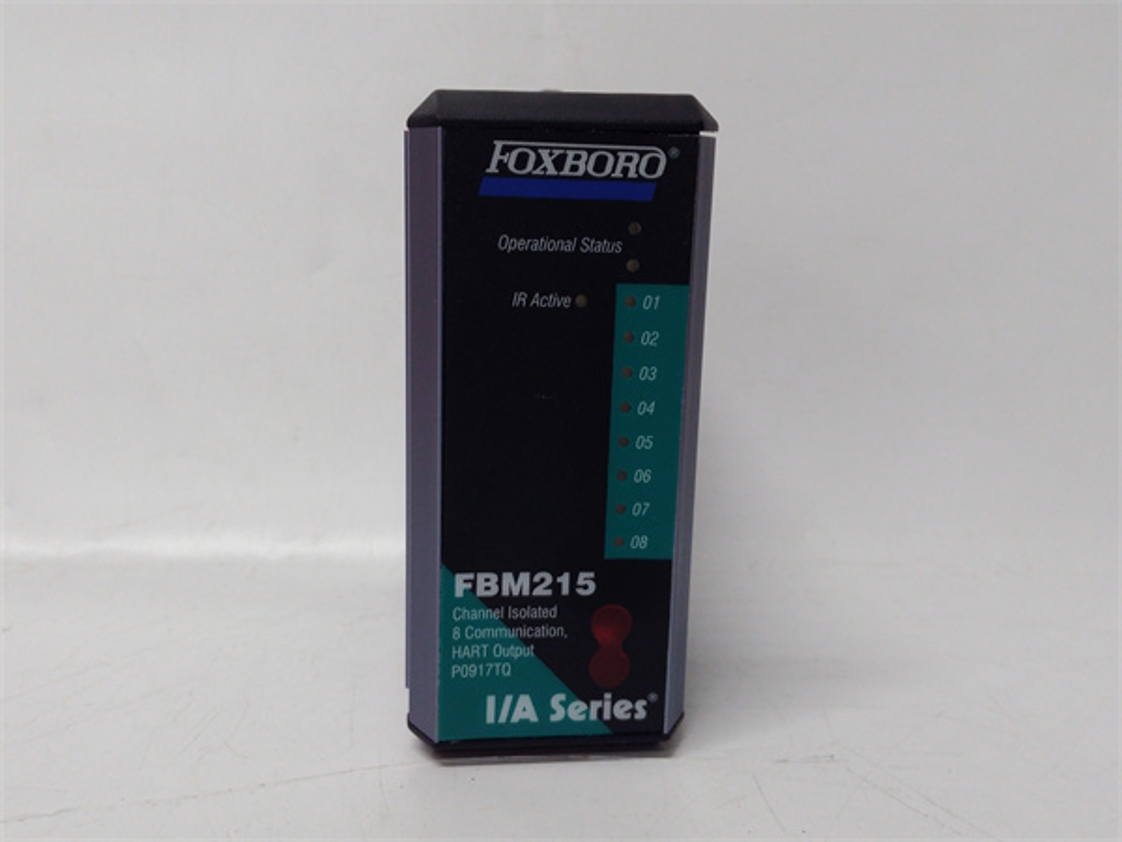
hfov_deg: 65.3
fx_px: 875
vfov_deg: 51.4
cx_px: 561
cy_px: 421
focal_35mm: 27
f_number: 2
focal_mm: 3.79
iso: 177
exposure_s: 1/33
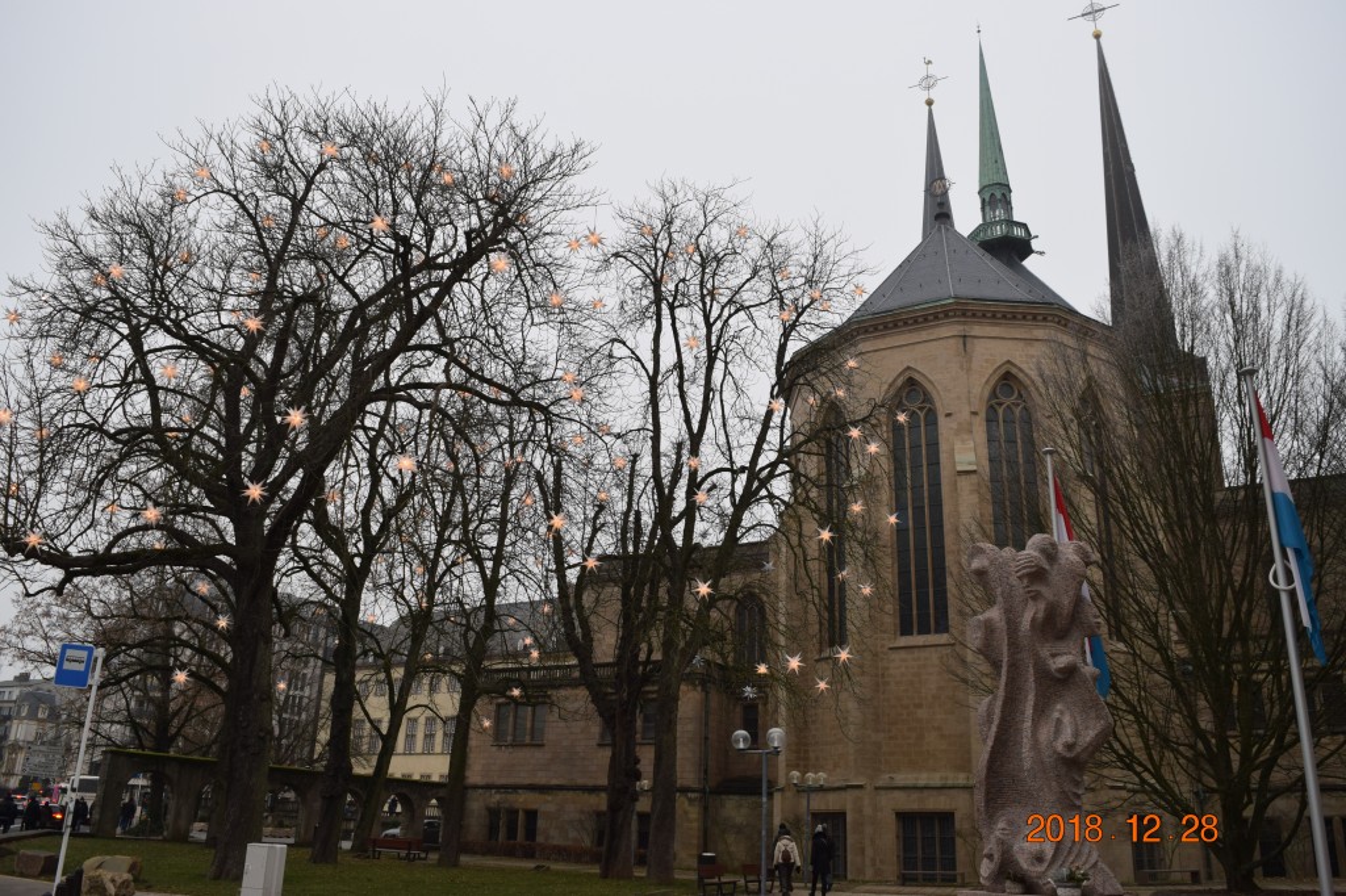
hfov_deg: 67.4
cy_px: 448
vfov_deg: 47.9
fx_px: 1009
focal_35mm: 27
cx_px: 673
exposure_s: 1/160
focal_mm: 18
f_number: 6.3
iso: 400
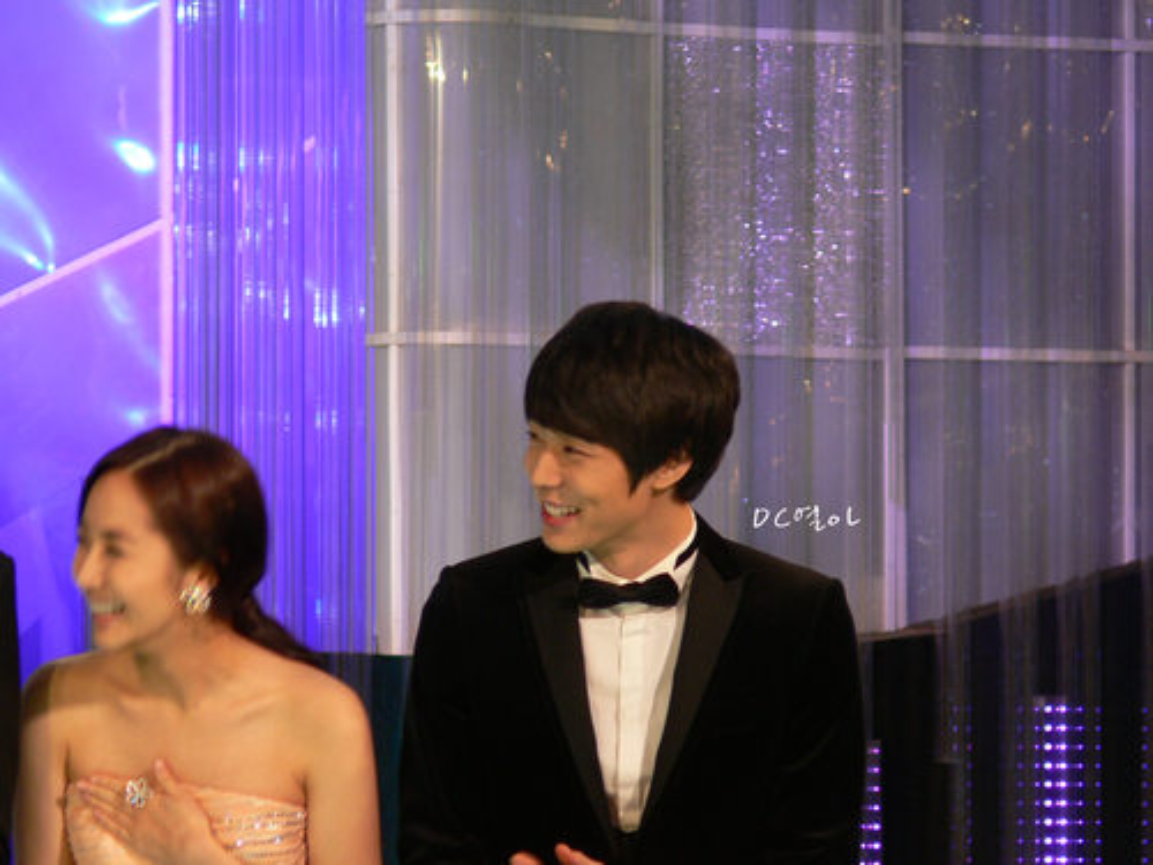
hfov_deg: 3.7
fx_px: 17820
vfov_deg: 2.8
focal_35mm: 535
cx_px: 576
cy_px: 432
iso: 125
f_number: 3.7
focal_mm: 88.8
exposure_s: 1/30
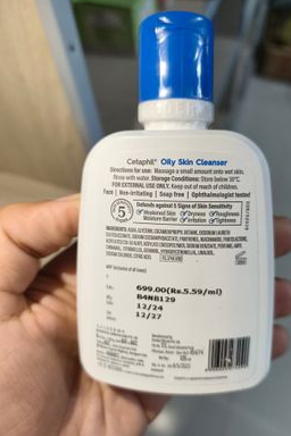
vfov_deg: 69.4
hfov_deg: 49.5
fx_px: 315
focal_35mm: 26
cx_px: 156
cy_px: 211
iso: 833
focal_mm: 5.56
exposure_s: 1/100
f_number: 1.87
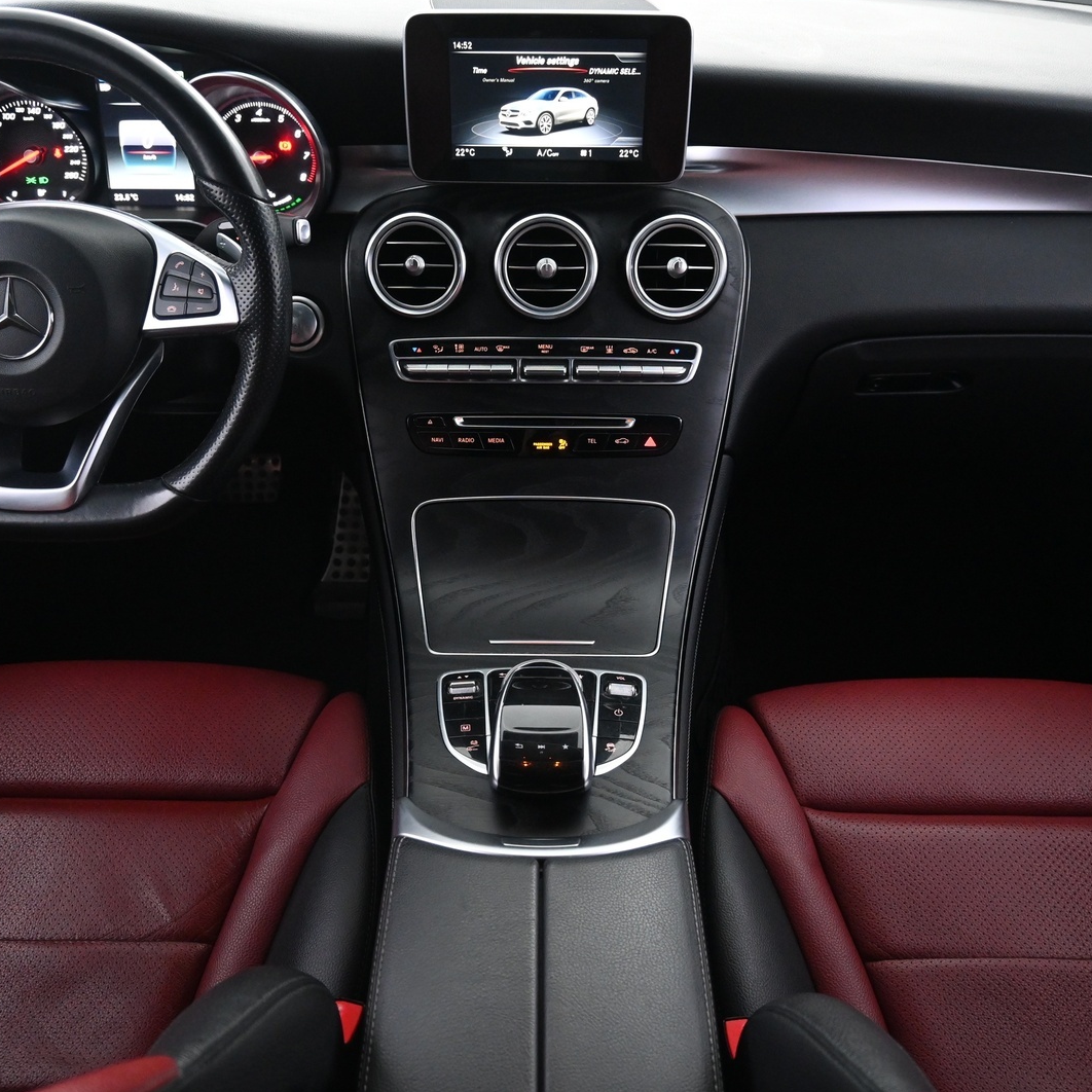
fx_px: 1249
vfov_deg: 47.2
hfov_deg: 47.2
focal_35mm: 35
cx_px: 540
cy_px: 541
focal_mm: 18
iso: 2800
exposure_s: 1/30
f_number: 3.5
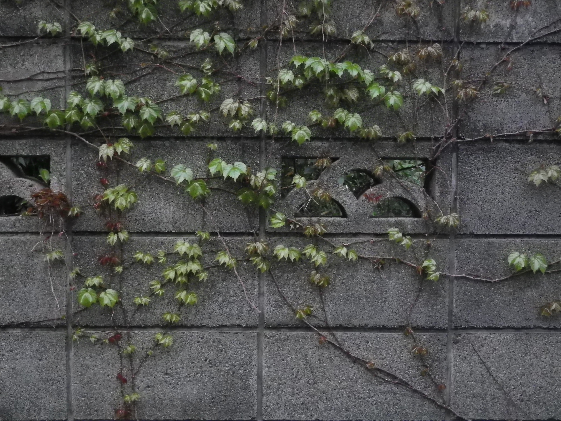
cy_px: 210
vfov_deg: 34.3
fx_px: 681
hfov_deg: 44.8
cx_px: 280
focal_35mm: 42
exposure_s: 1/13
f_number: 4.2
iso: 200
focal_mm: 7.5
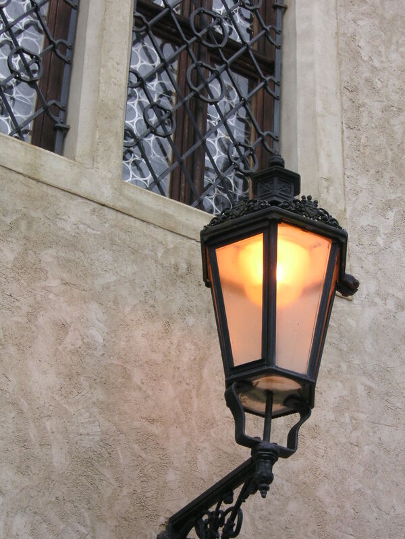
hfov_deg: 14.8
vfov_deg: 19.6
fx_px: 1560
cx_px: 202
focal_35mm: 100
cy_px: 270
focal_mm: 16.6
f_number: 5
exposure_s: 1/125
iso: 50
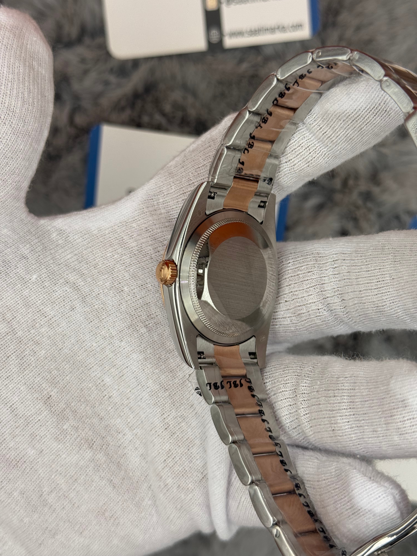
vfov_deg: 39.7
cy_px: 278
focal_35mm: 48
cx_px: 208
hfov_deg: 30.3
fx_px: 771
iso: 64
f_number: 1.78
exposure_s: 1/1013
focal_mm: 6.76
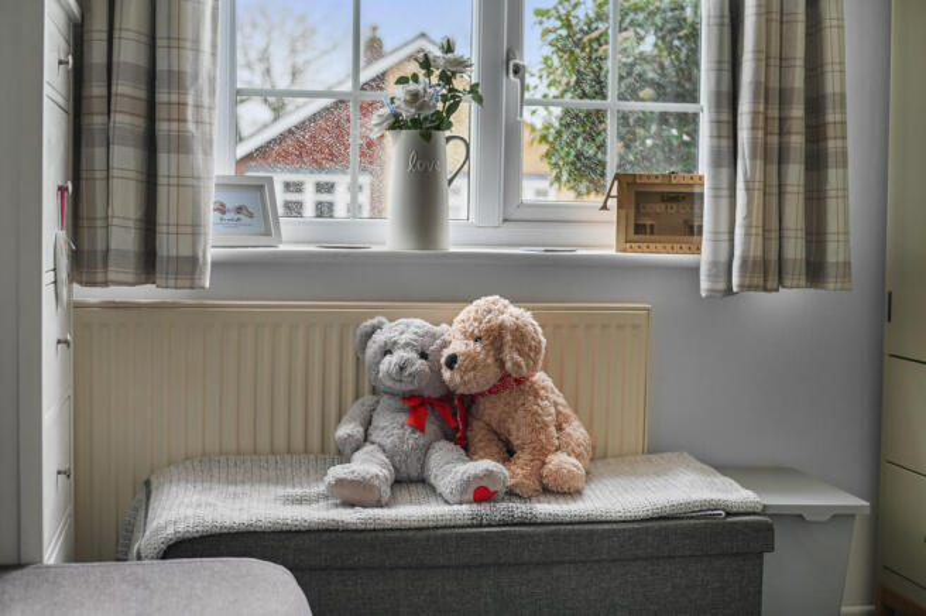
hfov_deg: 39.6
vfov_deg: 26.9
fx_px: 1285
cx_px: 463
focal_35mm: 50
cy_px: 308
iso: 400
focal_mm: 50
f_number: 3.2
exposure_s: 1/2.5
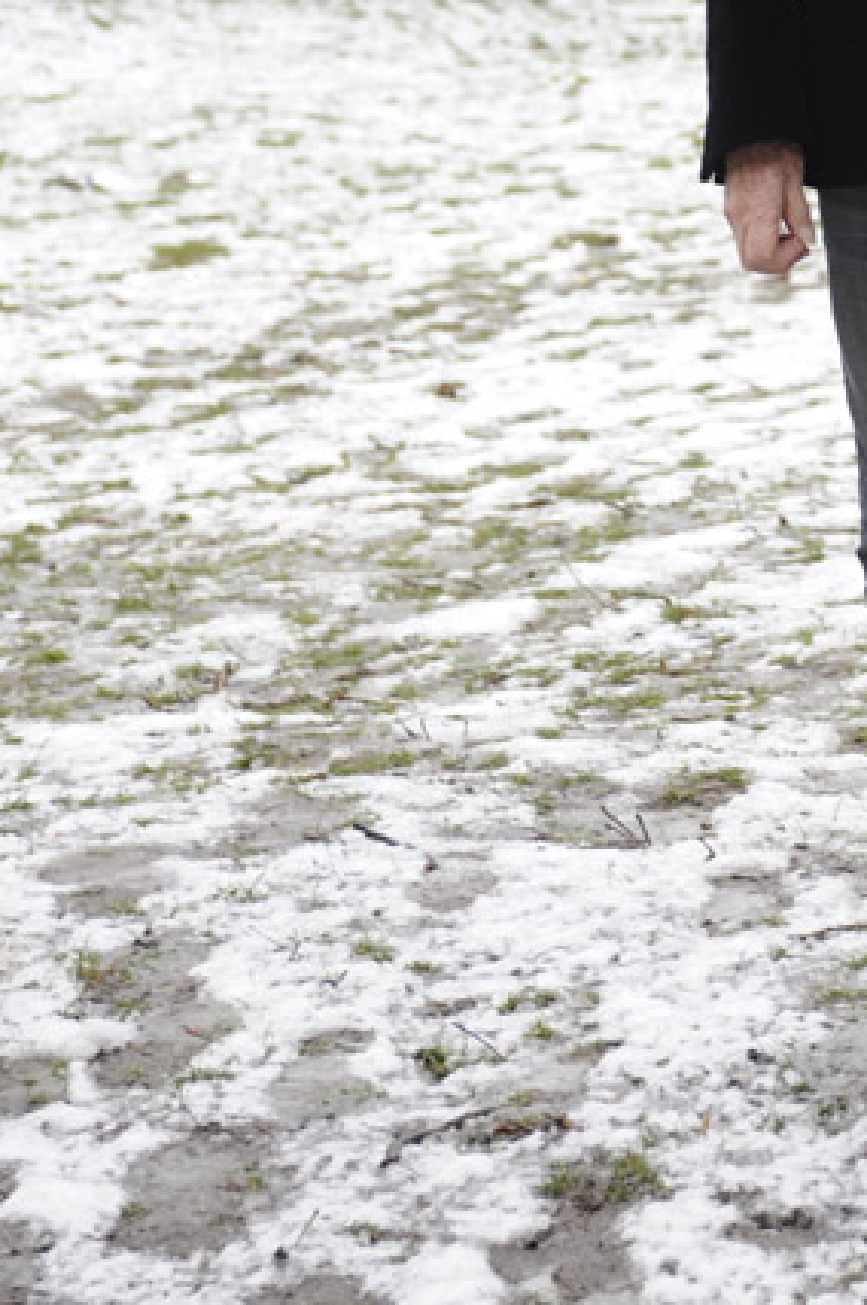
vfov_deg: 12.7
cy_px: -49
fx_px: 5794
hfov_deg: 8.5
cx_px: 970
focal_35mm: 160
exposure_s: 1/60
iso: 400
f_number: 5.6
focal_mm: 70
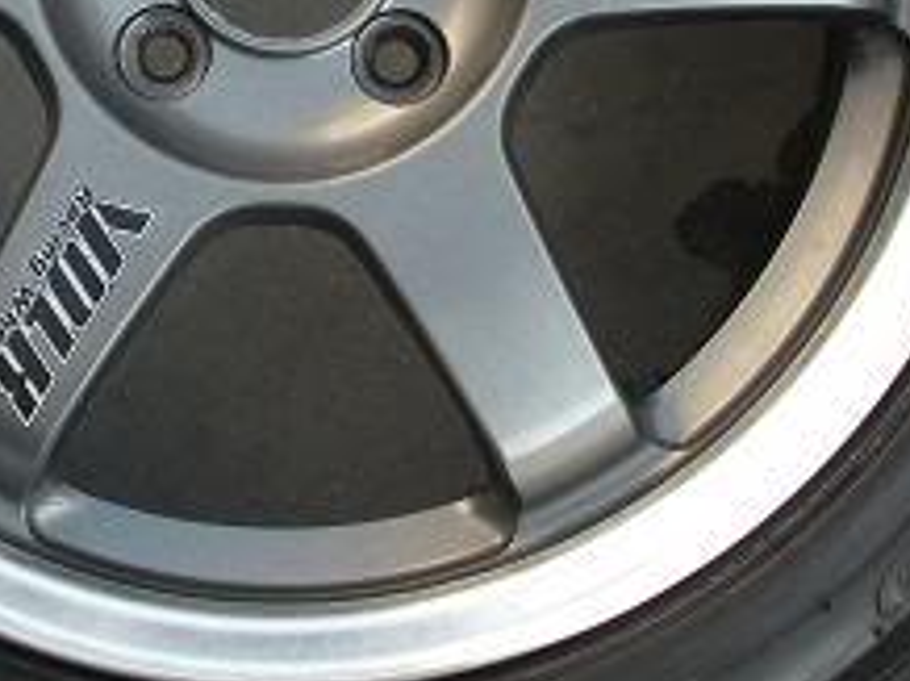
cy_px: -48
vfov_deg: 16.3
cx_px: 271
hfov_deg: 22.1
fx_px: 2311
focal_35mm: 88
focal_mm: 6.3
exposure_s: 1/106
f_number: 3.5
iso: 64
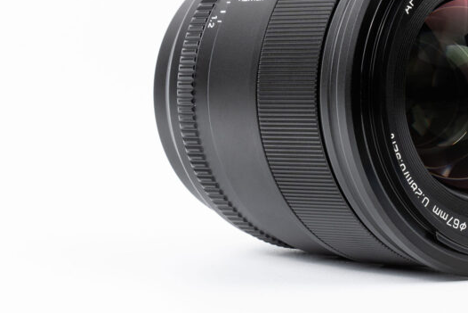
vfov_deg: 5.2
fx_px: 3472
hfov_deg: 7.7
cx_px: 367
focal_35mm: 267
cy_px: 122
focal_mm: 117
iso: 100
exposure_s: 1/100
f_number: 20
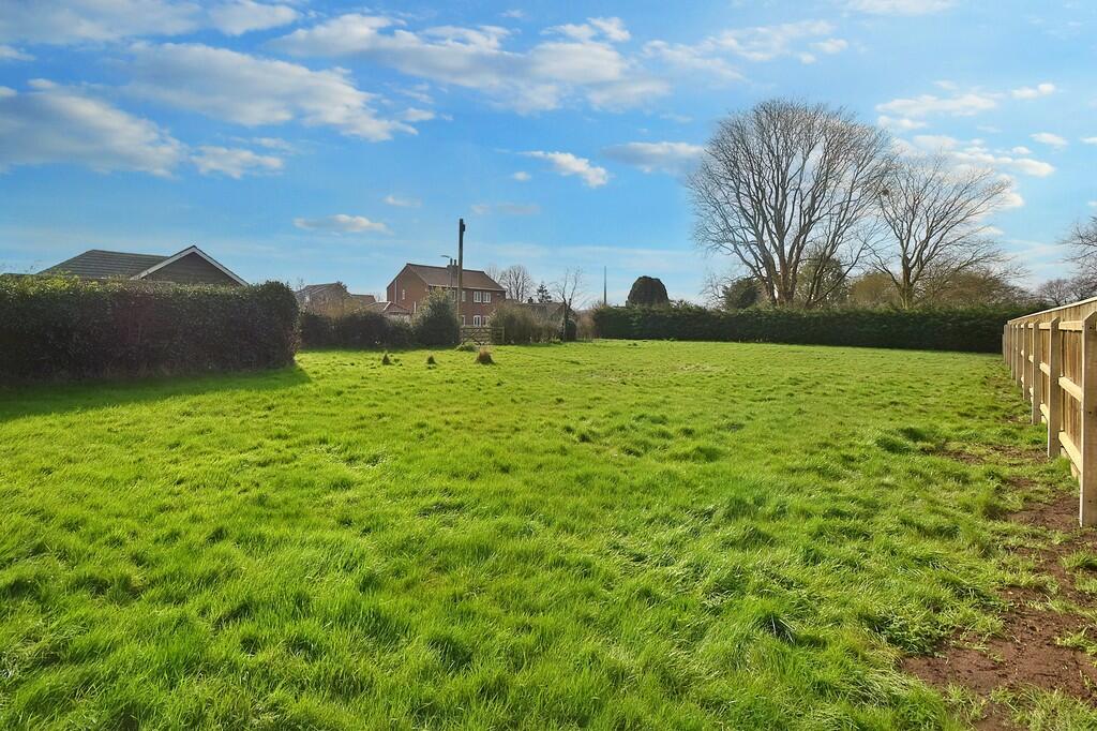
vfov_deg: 77.3
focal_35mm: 15
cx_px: 548
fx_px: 457
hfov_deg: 100.4
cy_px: 366
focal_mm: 10
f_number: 10
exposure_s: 1/400
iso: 100
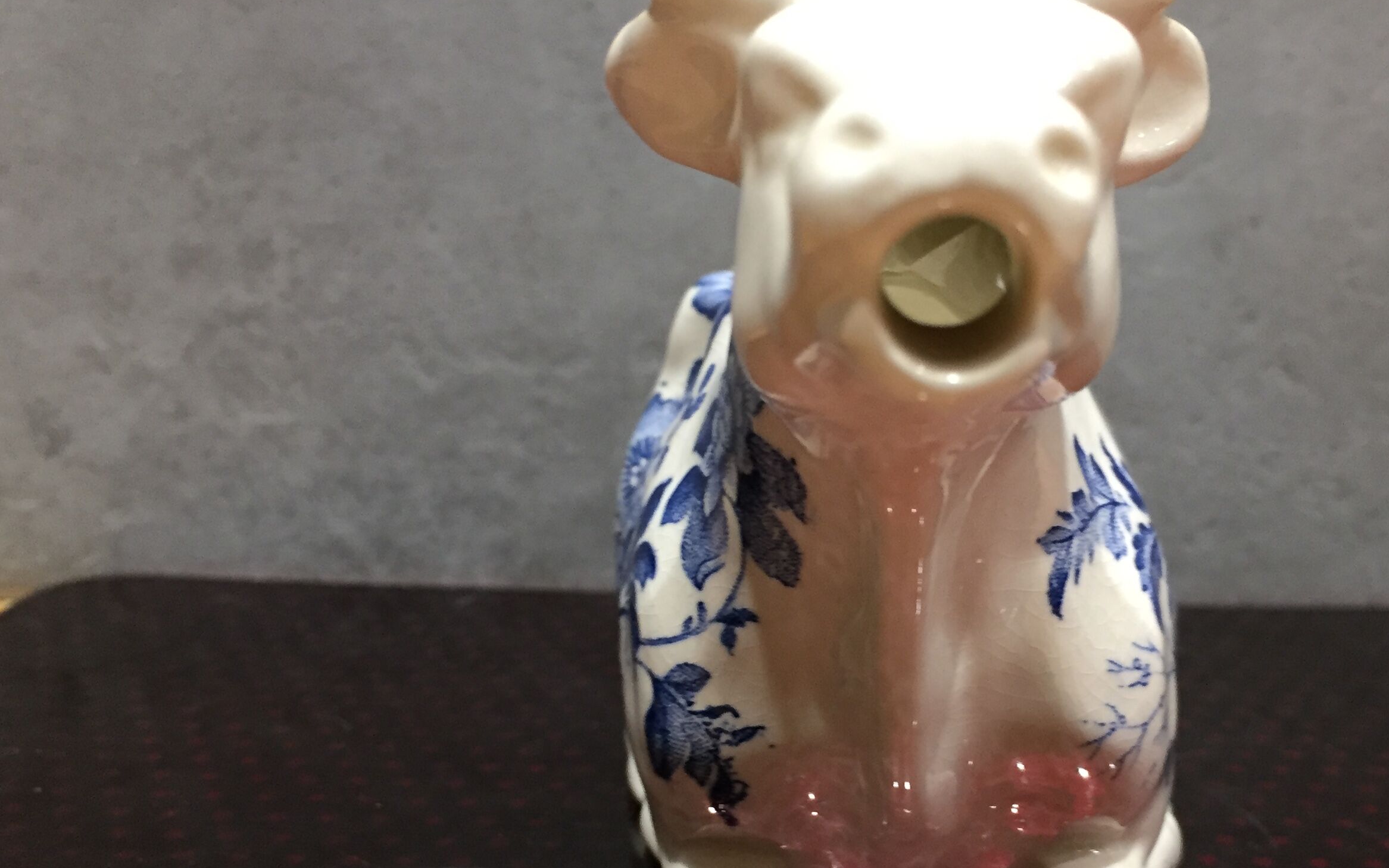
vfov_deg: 29.7
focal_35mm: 43
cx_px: 810
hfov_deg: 46.0
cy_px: 551
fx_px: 1628
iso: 200
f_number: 2.2
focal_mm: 4.15
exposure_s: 1/33
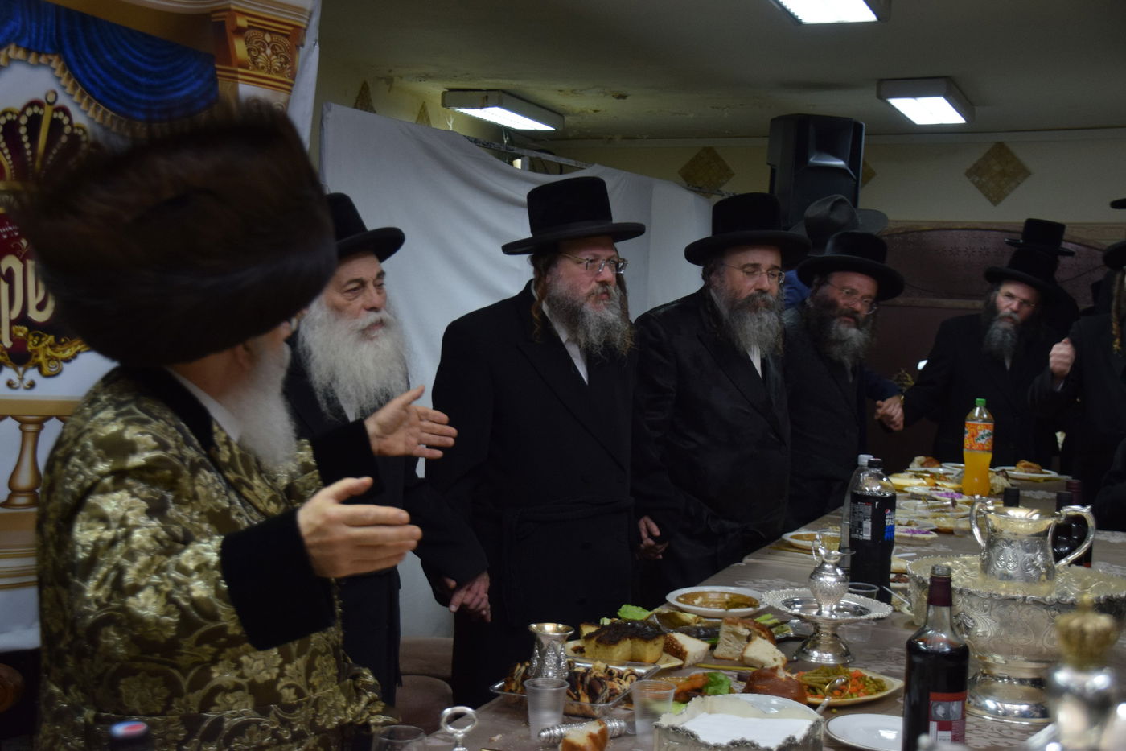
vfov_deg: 28.1
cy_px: 376
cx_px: 563
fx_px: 1501
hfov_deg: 41.1
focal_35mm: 48
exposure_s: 1/60
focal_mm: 32
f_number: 4.2
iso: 800
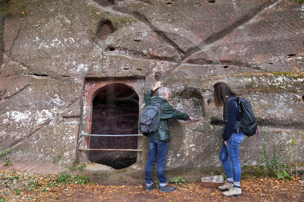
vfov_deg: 47.9
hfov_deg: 67.4
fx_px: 228
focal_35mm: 27
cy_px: 101
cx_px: 152
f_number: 11
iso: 800
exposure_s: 1/80
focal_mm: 27
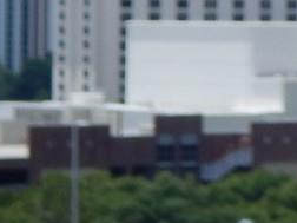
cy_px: -9
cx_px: 443
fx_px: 3320
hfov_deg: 5.1
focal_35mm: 387
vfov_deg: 3.8
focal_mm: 10.9
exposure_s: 1/400
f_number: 7.9
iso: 125
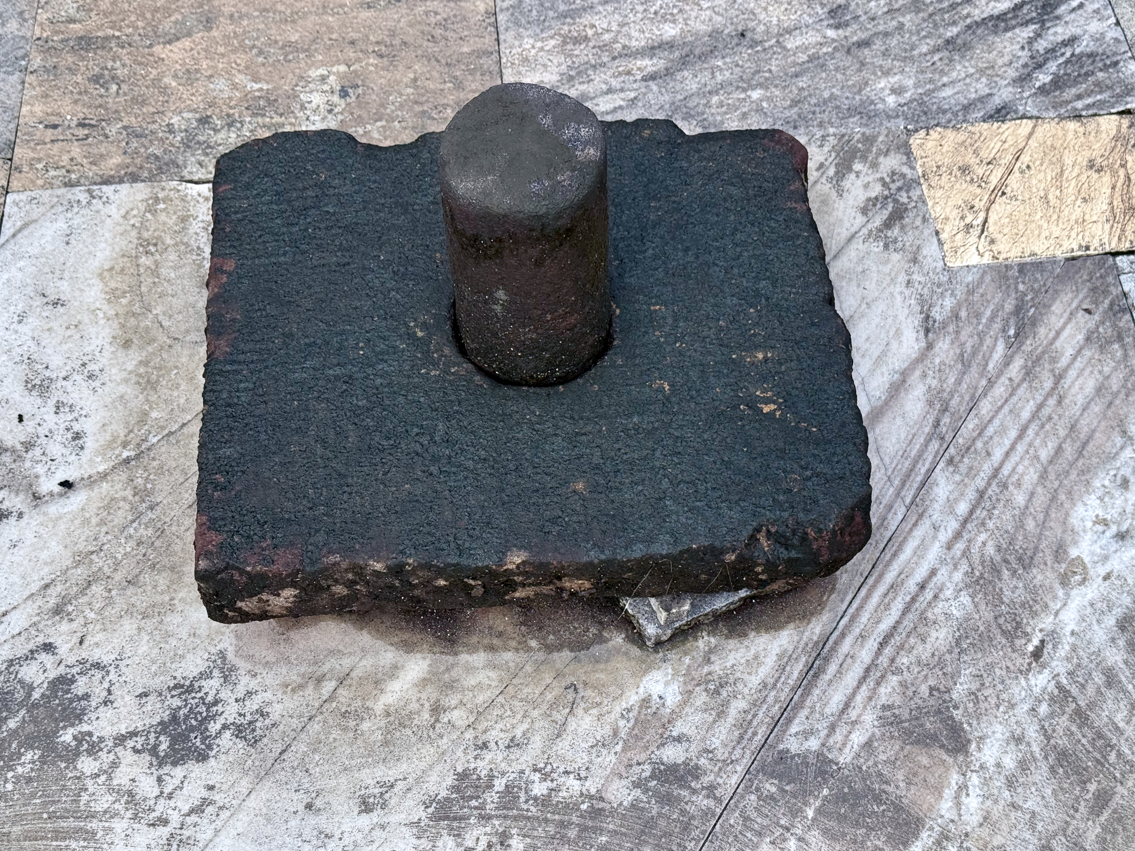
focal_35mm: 49
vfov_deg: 29.7
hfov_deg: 38.9
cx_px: 577
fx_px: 1607
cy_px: 426
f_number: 1.78
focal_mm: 6.76
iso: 100
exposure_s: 1/875
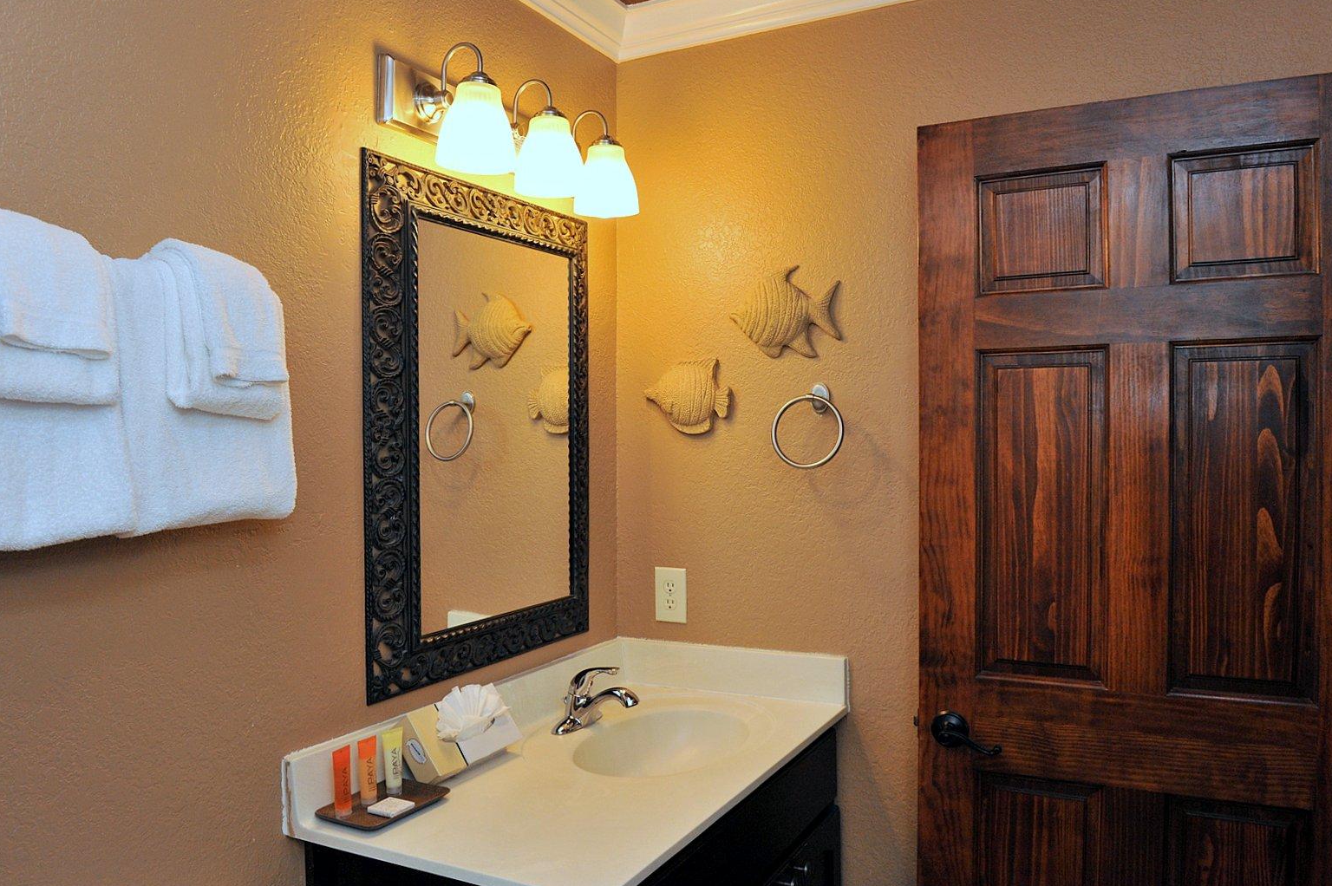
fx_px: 924
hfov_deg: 71.5
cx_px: 675
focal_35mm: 25
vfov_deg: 51.2
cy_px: 434
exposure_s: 1/160
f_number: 8
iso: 1600
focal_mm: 24
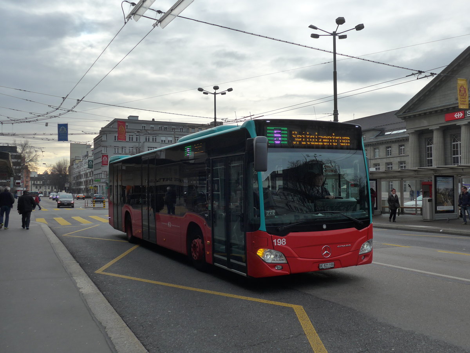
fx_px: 462
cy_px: 176
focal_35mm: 34
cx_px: 235
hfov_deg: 54.0
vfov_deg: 41.8
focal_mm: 7
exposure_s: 1/1000
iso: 125
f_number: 2.8
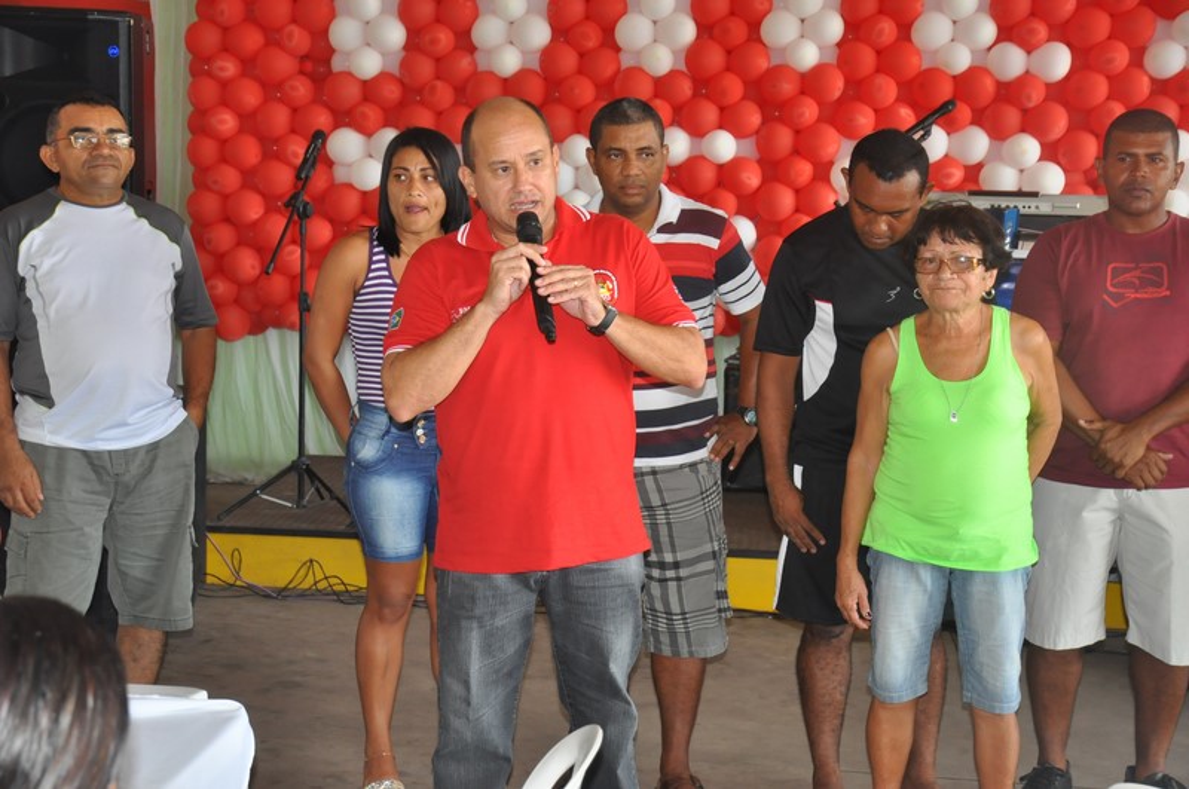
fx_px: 1880
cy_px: 394
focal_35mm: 57
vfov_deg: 23.7
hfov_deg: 35.1
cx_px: 594
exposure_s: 1/60
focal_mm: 38
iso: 800
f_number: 4.8
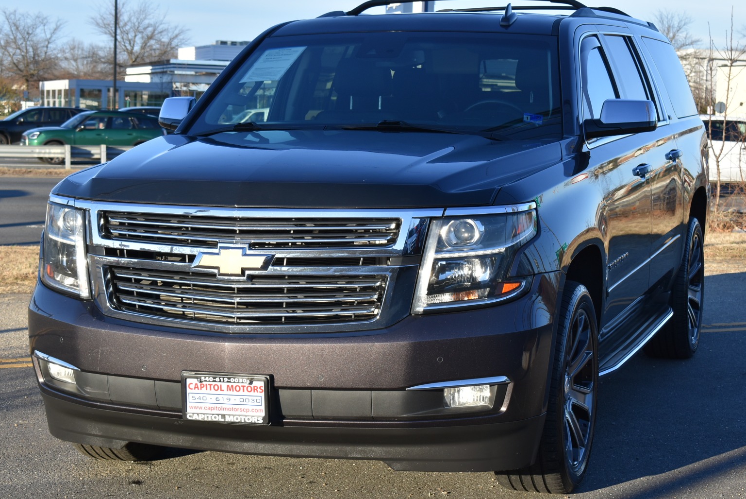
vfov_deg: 16.7
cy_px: 251
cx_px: 369
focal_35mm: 82
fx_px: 1700
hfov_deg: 24.7
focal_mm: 52
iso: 220
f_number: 8
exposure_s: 1/250
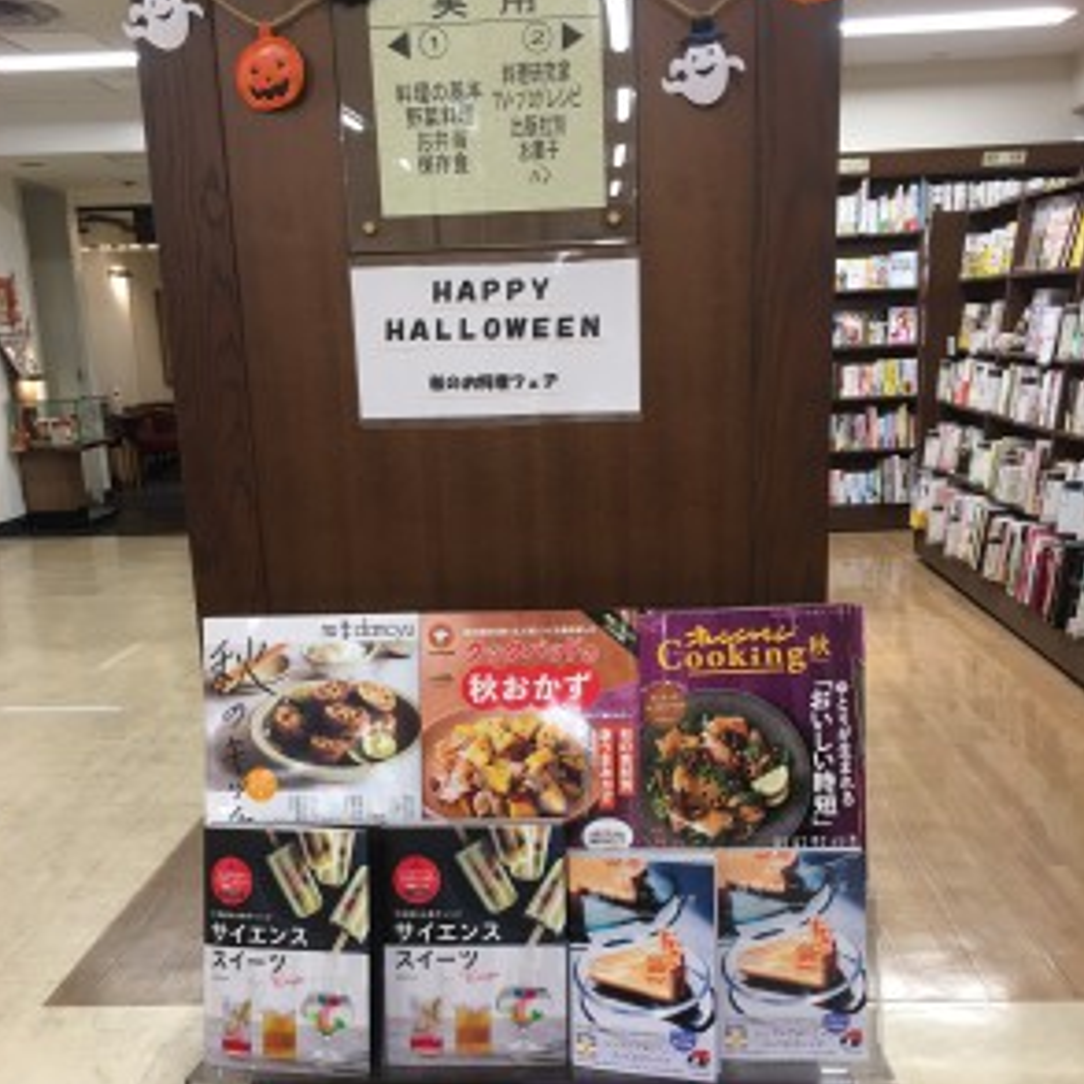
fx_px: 1240
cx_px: 533
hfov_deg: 47.2
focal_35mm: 35
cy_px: 659
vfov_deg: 46.9
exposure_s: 1/15
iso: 25
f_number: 2.2
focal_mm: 4.15
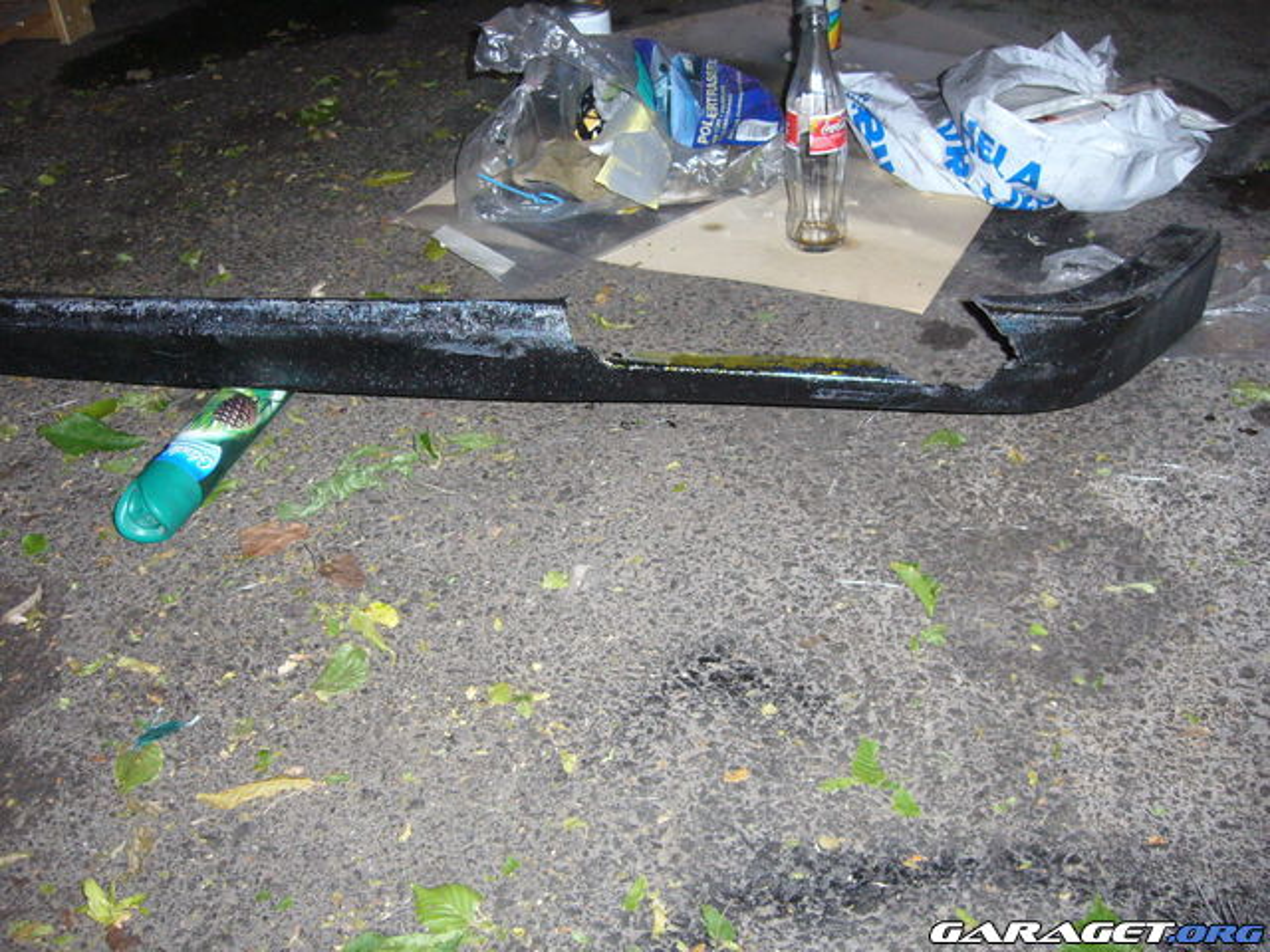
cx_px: 635
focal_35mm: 35
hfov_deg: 52.6
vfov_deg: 40.7
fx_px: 1284
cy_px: 476
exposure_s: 1/30
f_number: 2.8
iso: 200
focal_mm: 5.8
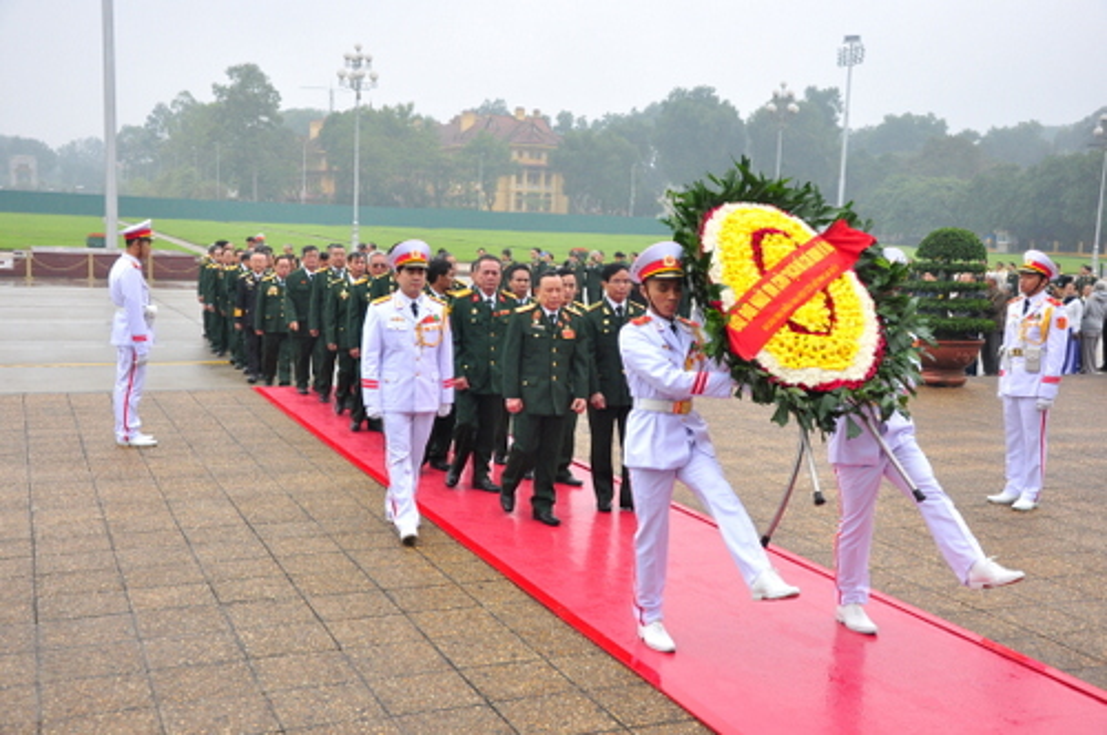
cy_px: 368
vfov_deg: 34.1
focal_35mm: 39
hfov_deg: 49.6
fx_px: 1198
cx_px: 554
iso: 640
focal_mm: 26
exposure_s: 1/160
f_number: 5.6
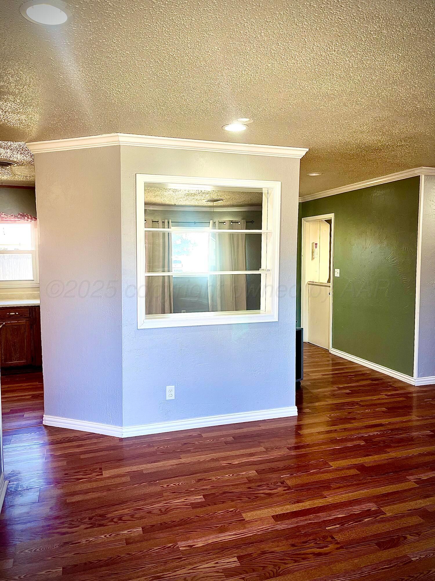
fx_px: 436
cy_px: 290
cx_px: 218
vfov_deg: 67.3
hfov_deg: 53.1
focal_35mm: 26
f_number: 1.6
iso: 125
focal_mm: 5.1
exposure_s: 1/120
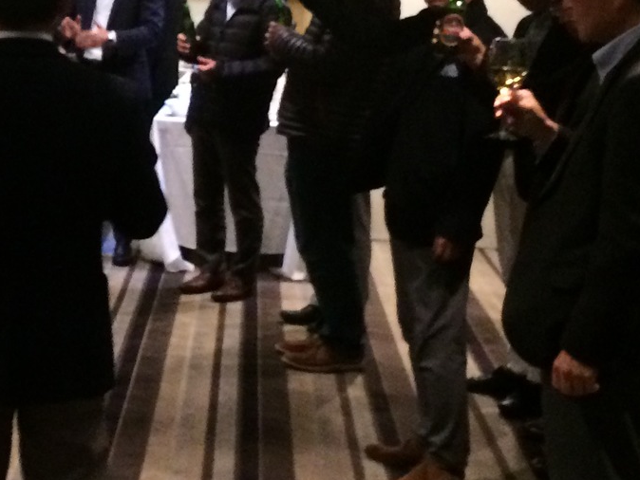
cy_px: 148
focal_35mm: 86
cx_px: -2
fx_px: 1591
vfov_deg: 17.1
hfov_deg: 21.9
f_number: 2.2
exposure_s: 1/20
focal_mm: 4.15
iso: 320
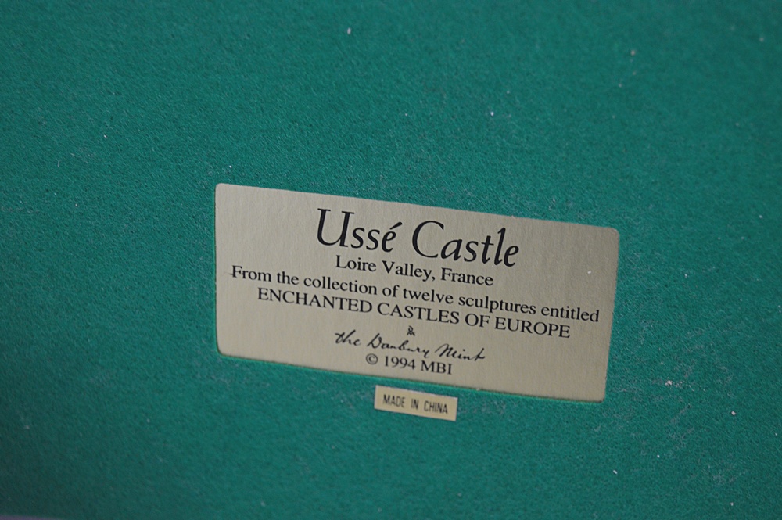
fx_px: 1791
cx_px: 391
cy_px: 260
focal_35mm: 82
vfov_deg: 16.5
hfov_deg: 24.6
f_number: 5.6
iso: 800
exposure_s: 1/60
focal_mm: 55
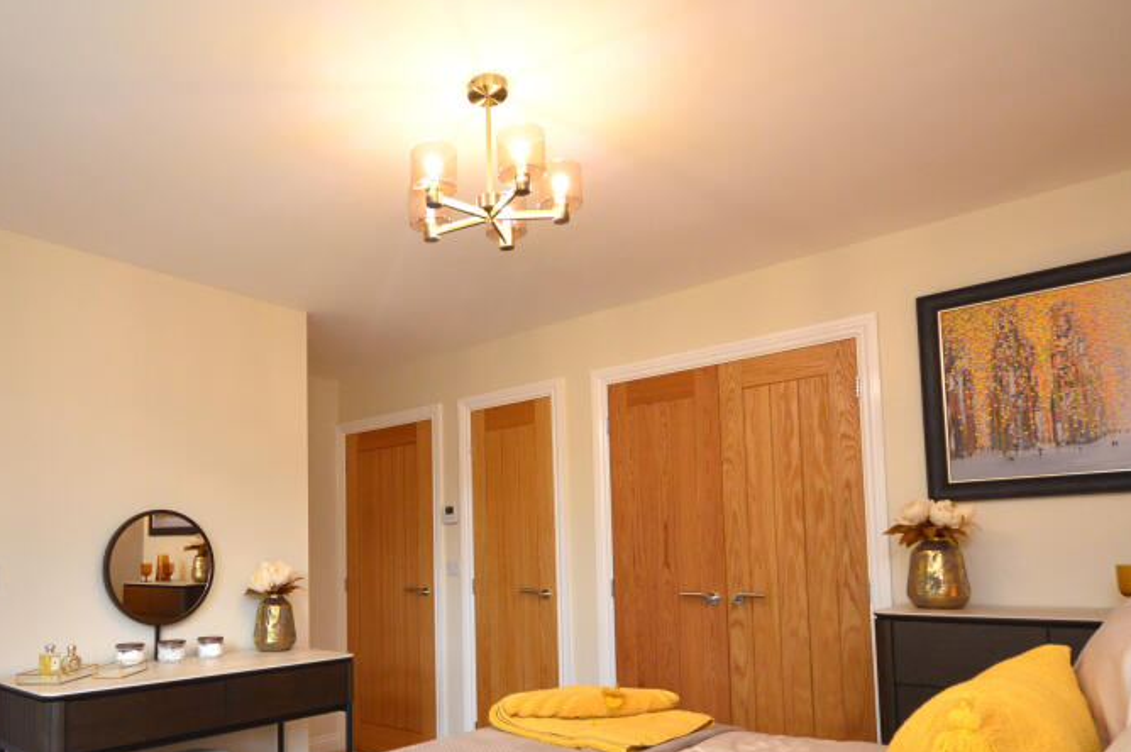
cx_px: 444
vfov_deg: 53.8
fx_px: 722
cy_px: 509
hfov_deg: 75.2
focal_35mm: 23
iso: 400
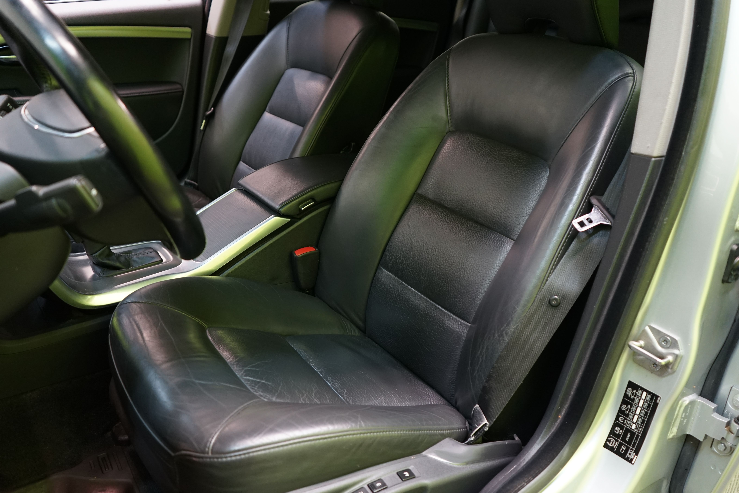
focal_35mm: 31
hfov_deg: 60.3
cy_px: 267
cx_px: 374
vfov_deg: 42.3
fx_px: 636
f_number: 3.5
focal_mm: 28
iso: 1000
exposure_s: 1/30
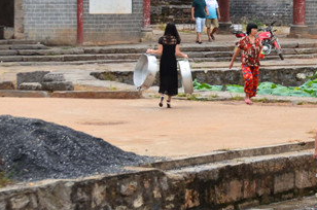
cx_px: 246
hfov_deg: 9.4
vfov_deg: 6.2
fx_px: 1924
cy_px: 58
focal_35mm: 219
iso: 200
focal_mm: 50
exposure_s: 1/1250
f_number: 5
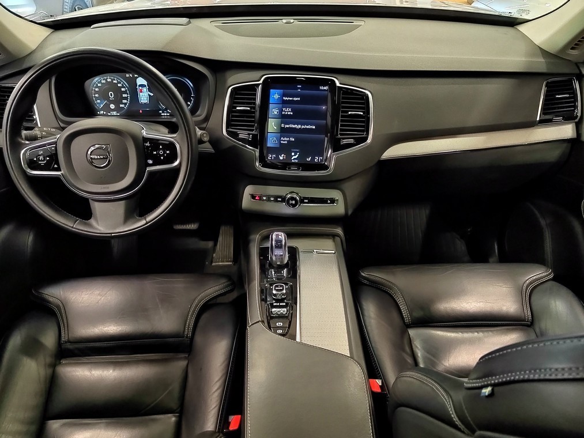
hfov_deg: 65.3
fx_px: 456
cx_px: 292
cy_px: 219
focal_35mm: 27
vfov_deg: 51.4
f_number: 1.9
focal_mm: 5.52
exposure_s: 1/33.3
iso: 4720
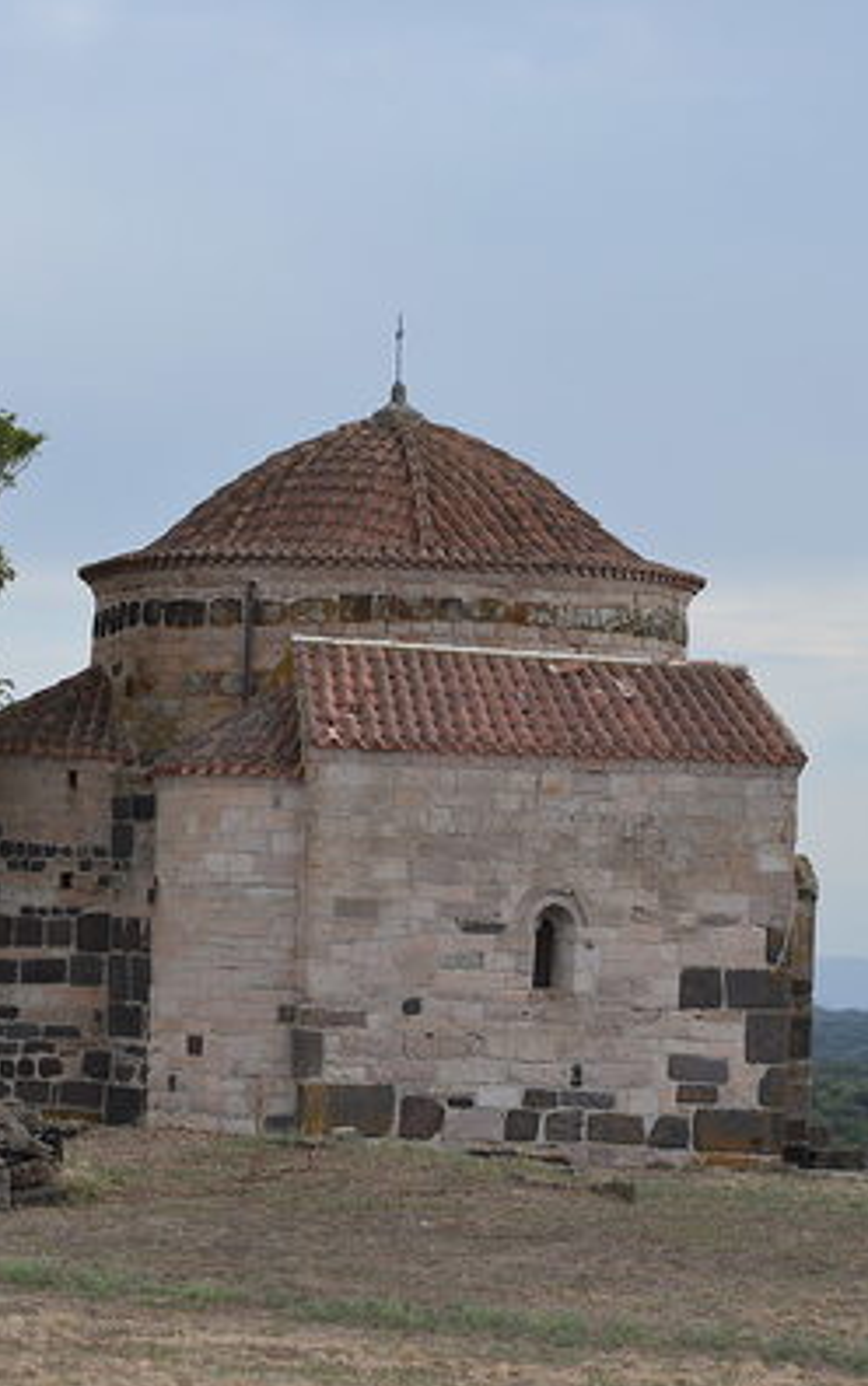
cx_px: 196
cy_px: 693
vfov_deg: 10.6
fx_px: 7437
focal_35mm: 197
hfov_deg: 6.7
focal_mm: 85
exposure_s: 1/500
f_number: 5.6
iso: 250
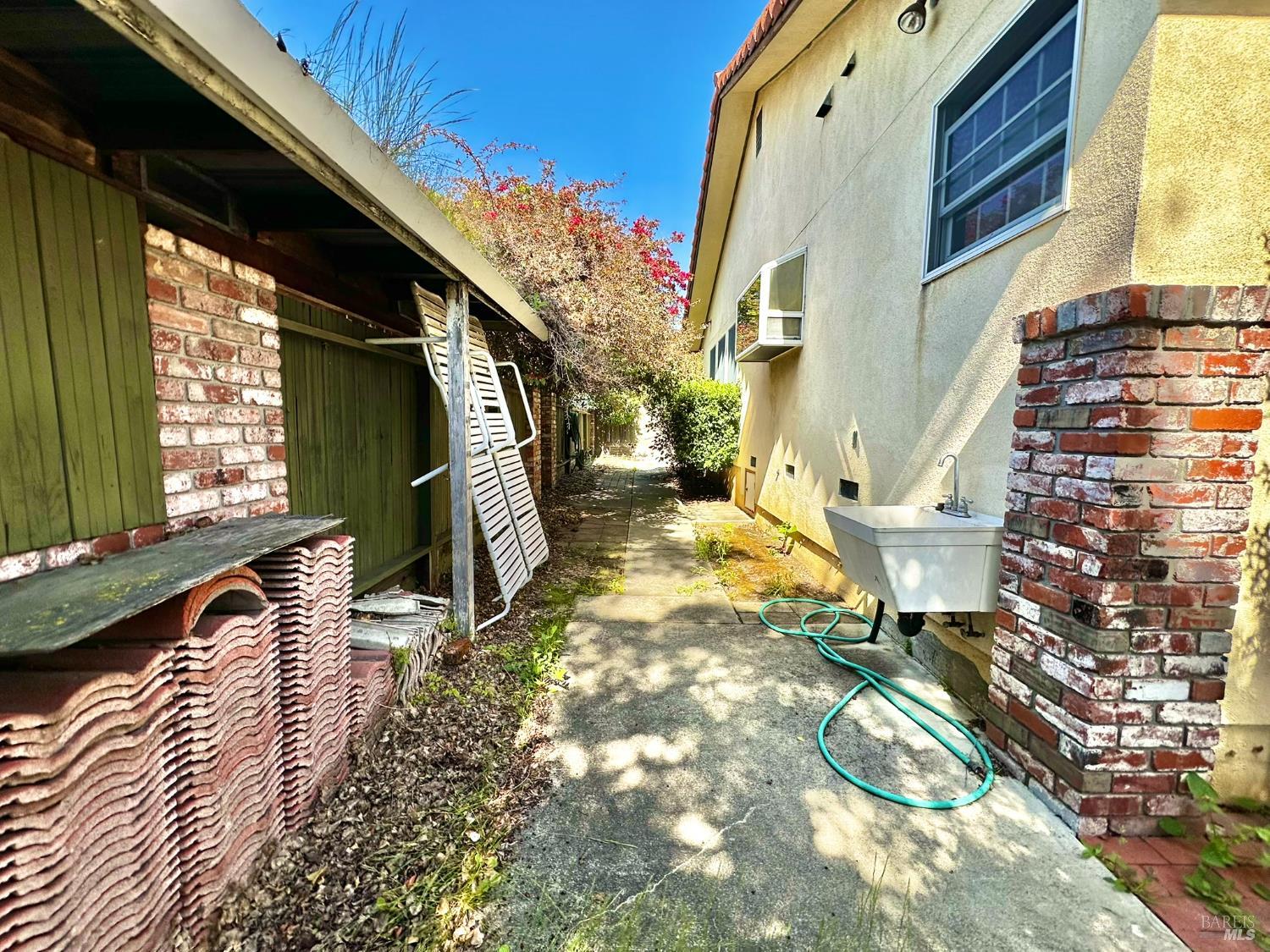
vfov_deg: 85.7
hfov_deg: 102.1
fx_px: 514
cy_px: 476
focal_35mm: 14
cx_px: 635
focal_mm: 2.22
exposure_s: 1/496
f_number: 2.2
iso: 40
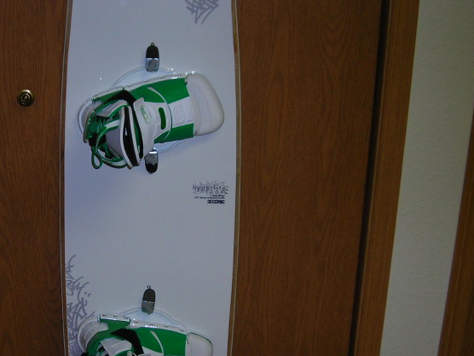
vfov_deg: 21.0
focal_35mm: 70
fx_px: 959
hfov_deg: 27.6
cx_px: 155
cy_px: 194
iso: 50
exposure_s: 1/60.1
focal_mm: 6.3
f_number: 3.2
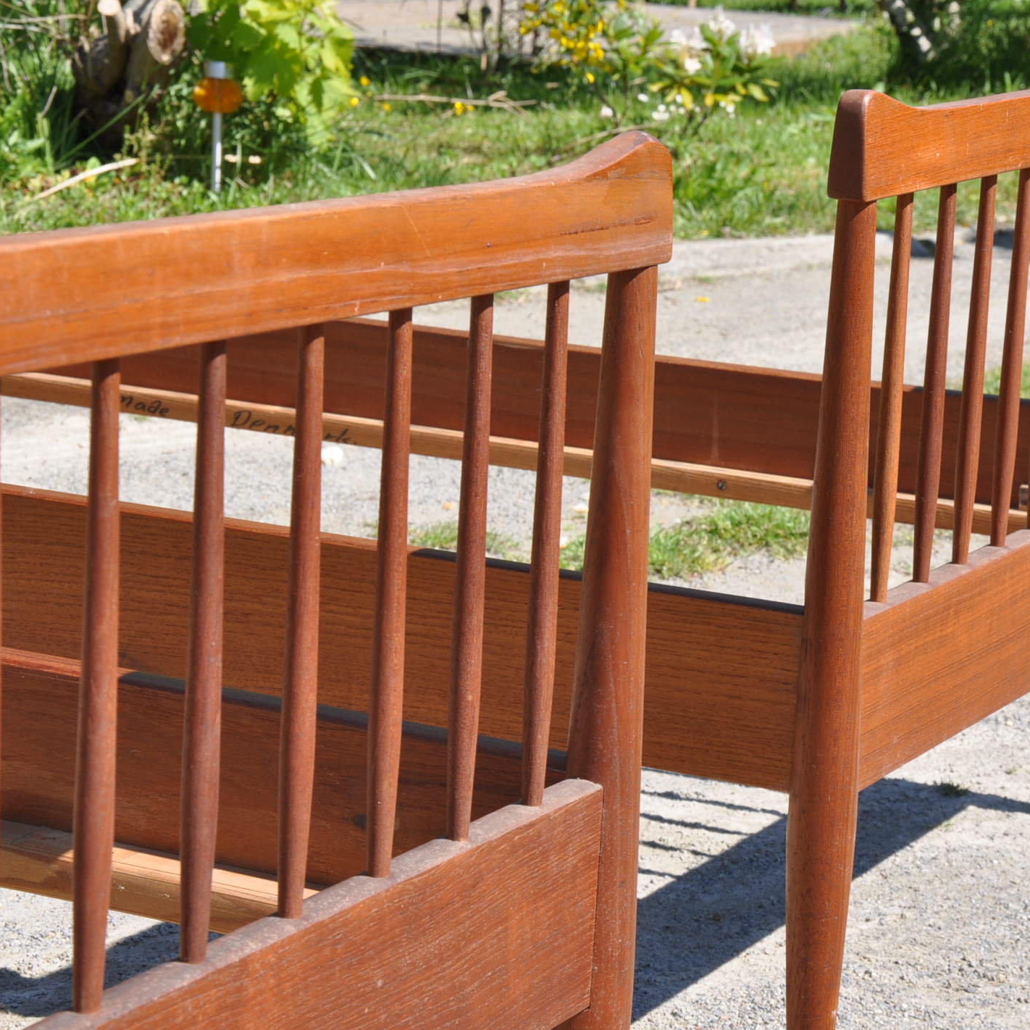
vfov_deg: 18.1
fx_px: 3232
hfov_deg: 18.1
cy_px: 515
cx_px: 697
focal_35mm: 96
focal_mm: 50
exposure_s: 1/160
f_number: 13
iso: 250
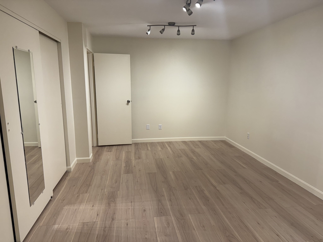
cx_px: 162
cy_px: 121
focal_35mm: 24
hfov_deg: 71.6
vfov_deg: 56.8
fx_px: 224
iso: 125
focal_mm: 6.76
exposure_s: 1/120
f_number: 1.78
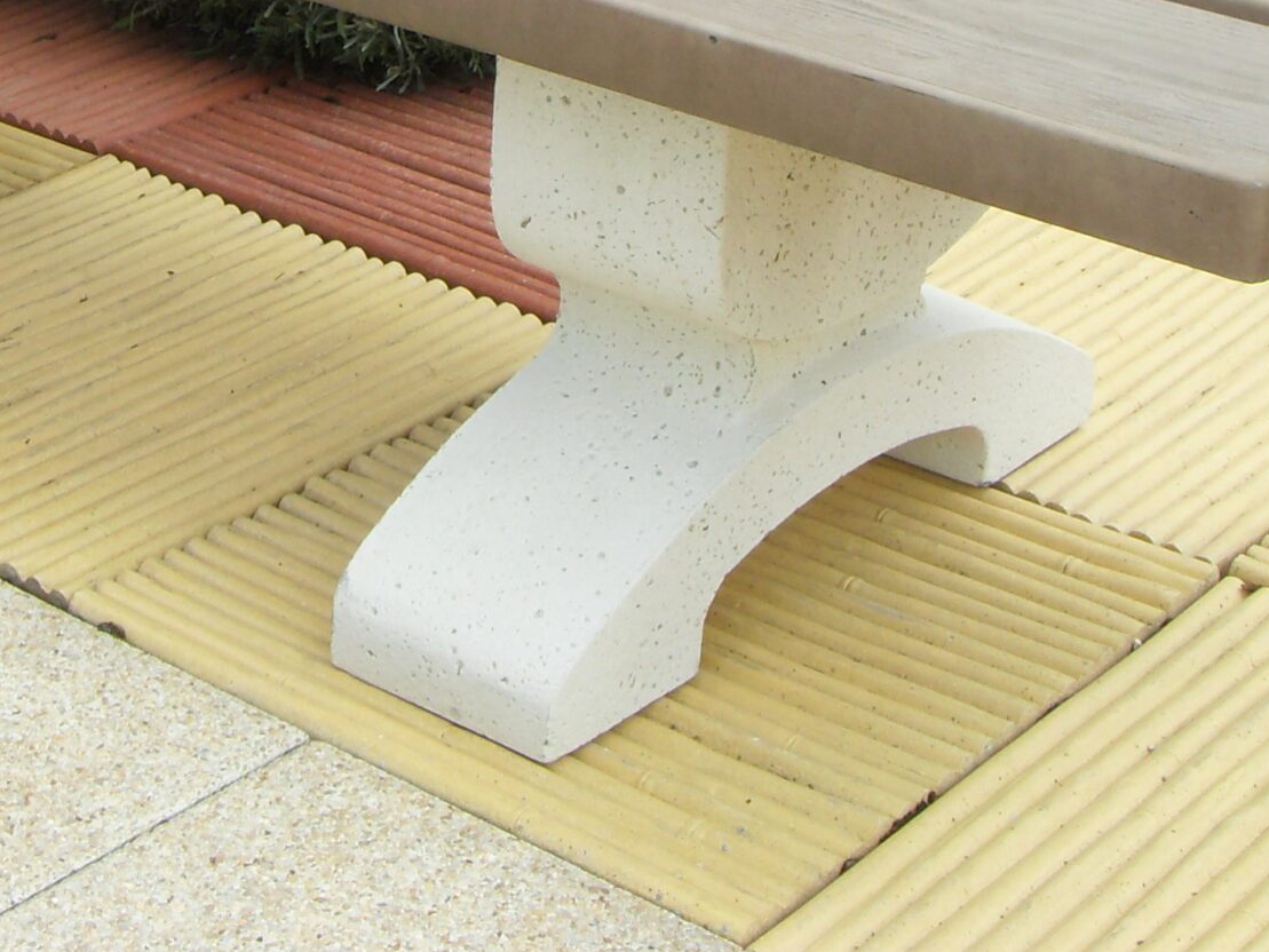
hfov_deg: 21.7
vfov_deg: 15.9
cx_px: 384
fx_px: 3300
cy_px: -114
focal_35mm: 90
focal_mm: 6.6
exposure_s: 1/125
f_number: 6.2
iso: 80
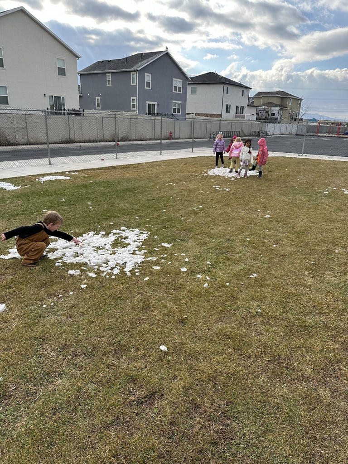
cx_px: 174
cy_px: 232
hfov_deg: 56.8
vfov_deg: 71.6
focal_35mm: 24
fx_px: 322
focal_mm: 6.86
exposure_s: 1/1541
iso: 80
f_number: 1.78
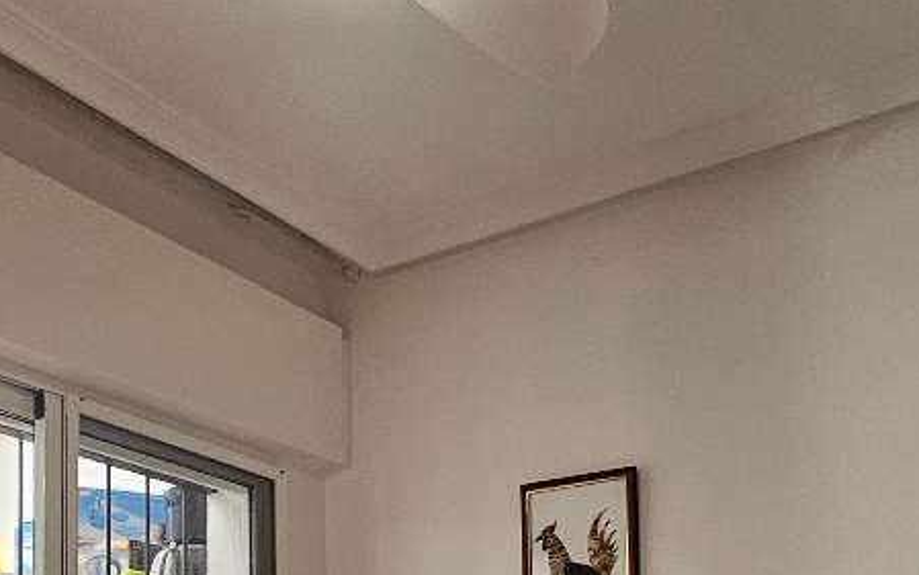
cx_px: 452
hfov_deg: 43.5
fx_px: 1153
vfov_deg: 24.4
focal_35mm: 46
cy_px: 752
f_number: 2.2
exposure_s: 1/50
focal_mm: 2.2
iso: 250
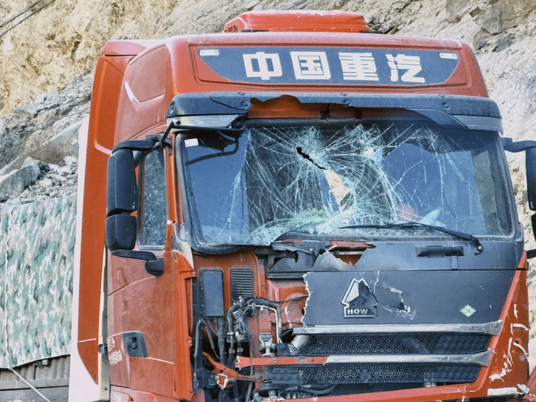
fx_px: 2818
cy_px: 245
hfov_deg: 10.9
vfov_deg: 8.2
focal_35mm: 182
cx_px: 263
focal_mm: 15.66
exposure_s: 1/121
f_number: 2.8
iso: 160
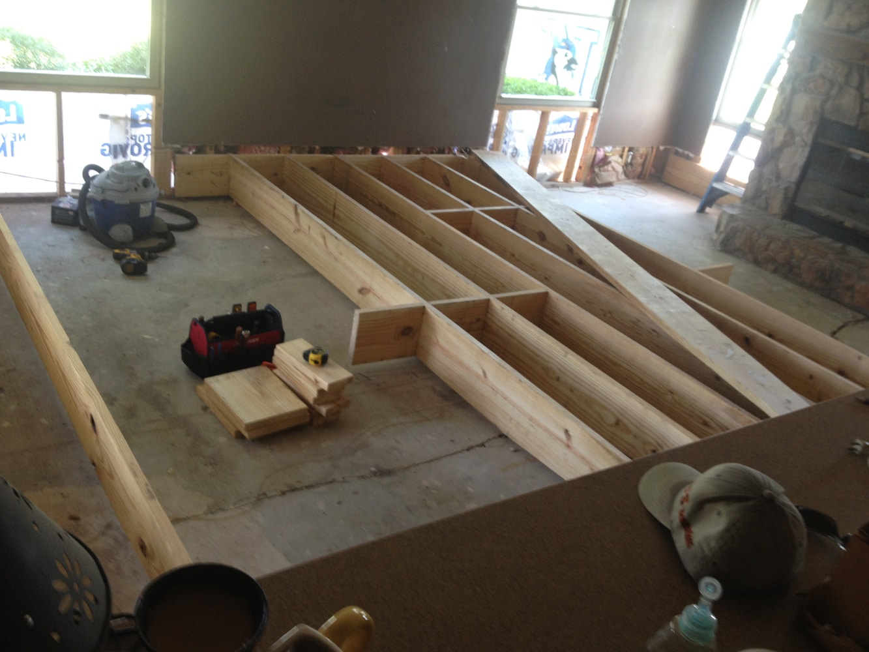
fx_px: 879
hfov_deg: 52.6
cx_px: 434
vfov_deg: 40.7
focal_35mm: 35
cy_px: 326
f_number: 2.4
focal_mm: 4.28
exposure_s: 1/20
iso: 64
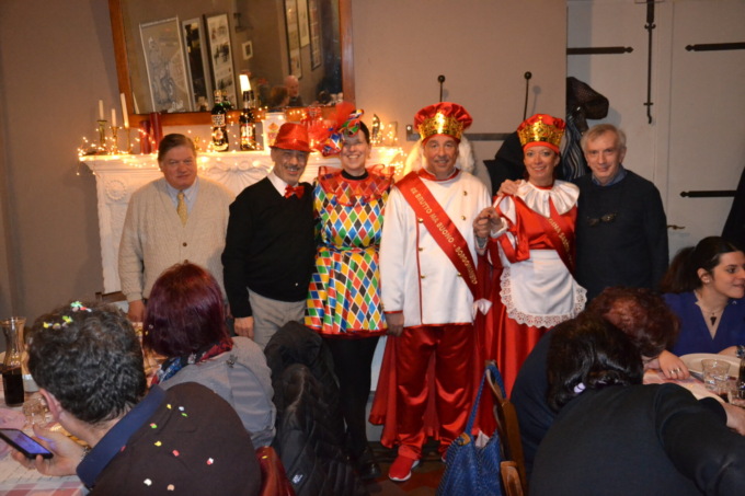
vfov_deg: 41.7
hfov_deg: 59.5
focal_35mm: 32
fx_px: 652
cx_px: 372
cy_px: 248
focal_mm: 21
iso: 3200
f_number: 3.8
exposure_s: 1/60
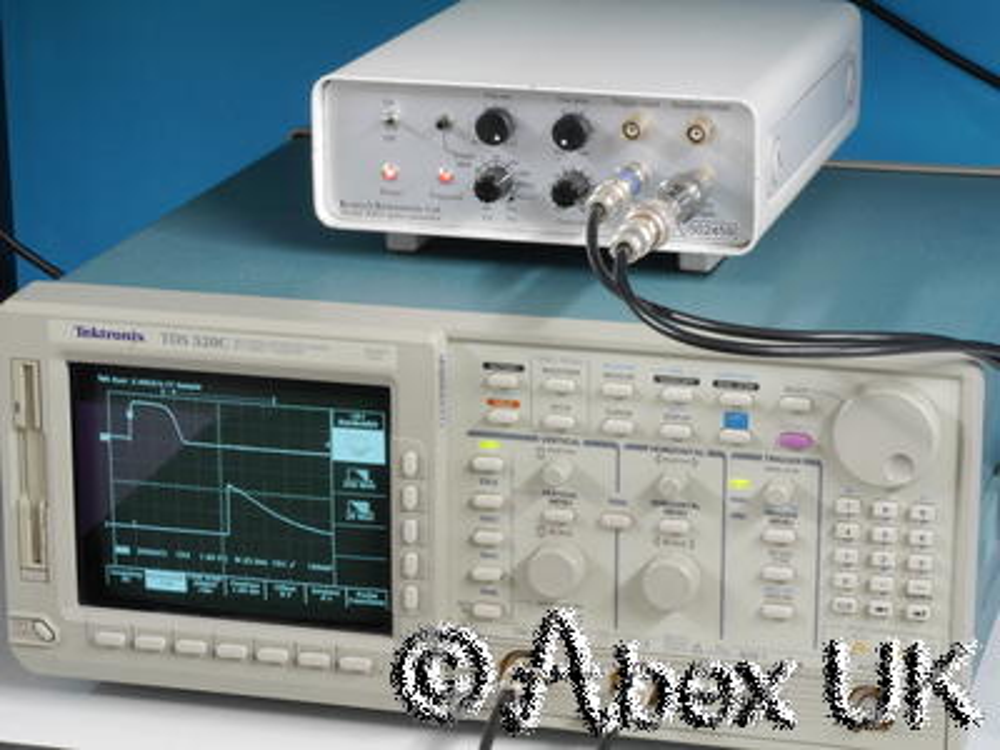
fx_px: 3178
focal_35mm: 110
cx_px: 500
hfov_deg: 17.9
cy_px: 375
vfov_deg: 13.5
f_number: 22
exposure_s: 1.3
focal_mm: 55
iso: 800
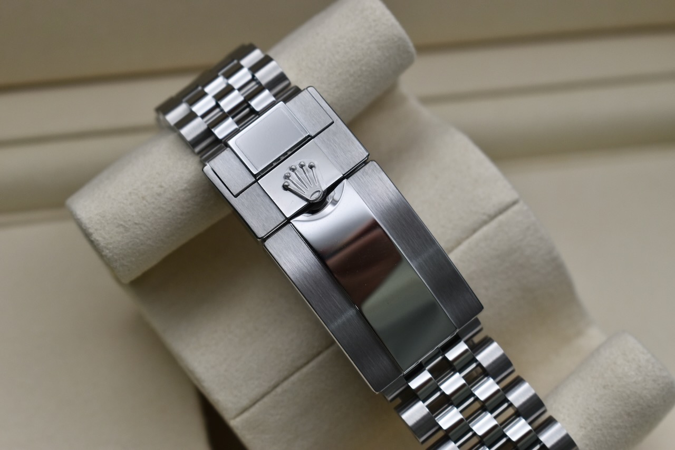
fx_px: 1547
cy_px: 225
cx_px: 338
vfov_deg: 16.6
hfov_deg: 24.6
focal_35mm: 82
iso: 400
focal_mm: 55
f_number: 8
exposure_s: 1/160
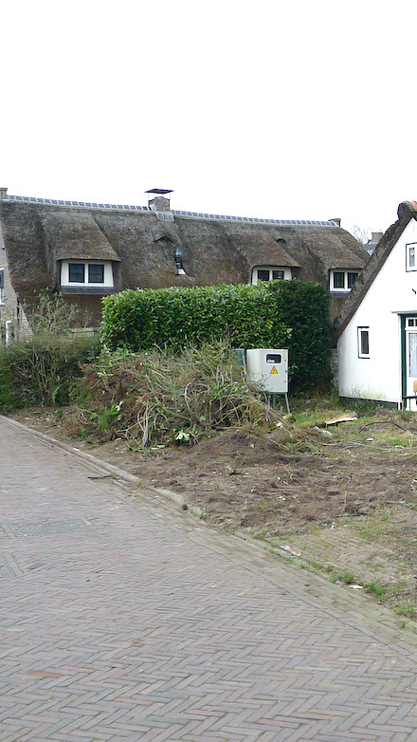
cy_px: 306
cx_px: 441
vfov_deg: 45.3
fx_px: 884
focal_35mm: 45
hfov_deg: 25.0
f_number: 2.8
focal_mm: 5.1
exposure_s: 1/320
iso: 80
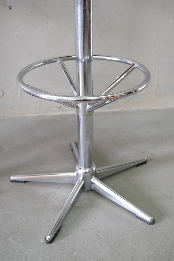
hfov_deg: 34.2
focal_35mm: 39
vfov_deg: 49.6
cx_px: 87
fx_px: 283
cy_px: 130
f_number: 4
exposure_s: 1/40
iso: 1250
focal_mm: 26
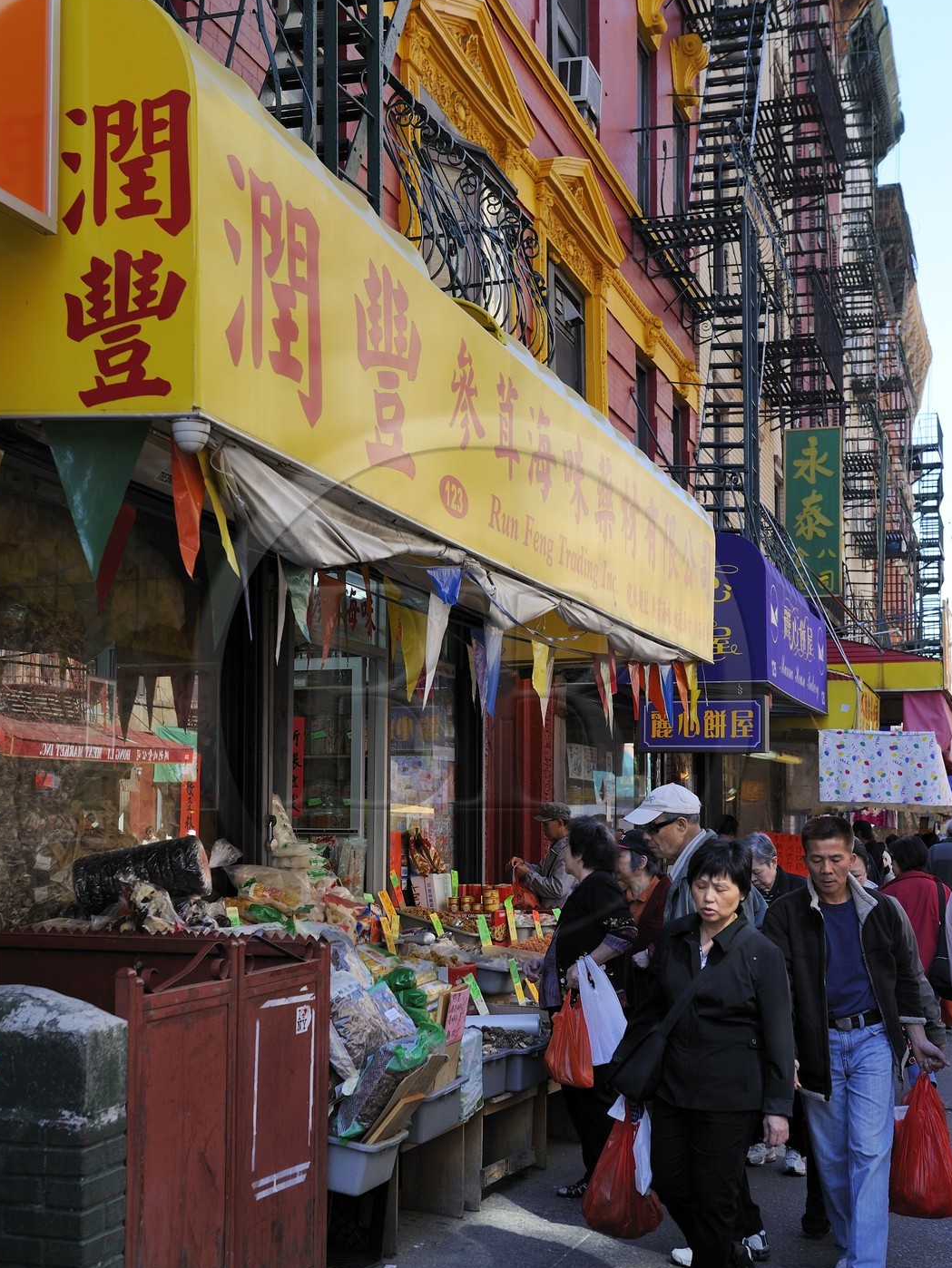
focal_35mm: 44
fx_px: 1613
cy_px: 698
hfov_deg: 32.9
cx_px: 471
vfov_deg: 42.9
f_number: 5
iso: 200
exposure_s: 1/200
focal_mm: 40
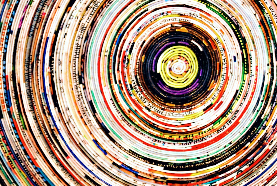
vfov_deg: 9.4
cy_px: 73
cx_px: 176
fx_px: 1124
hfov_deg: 14.0
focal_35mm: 146
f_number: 5.6
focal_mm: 55
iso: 200
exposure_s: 1/100
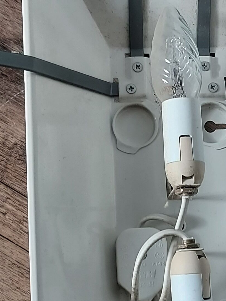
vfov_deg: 22.2
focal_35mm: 88
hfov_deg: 16.6
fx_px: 766
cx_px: 195
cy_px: 203
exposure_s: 1/50
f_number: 1.8
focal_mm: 4.6
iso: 64
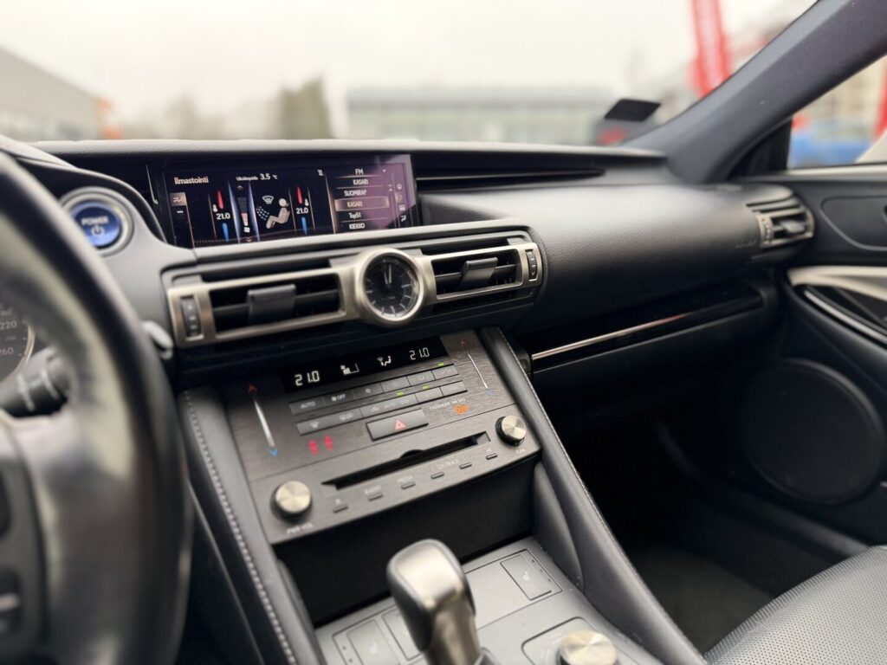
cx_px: 444
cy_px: 332
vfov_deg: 56.8
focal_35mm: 24
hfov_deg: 71.6
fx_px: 615
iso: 125
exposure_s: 1/121
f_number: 1.78
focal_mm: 6.76
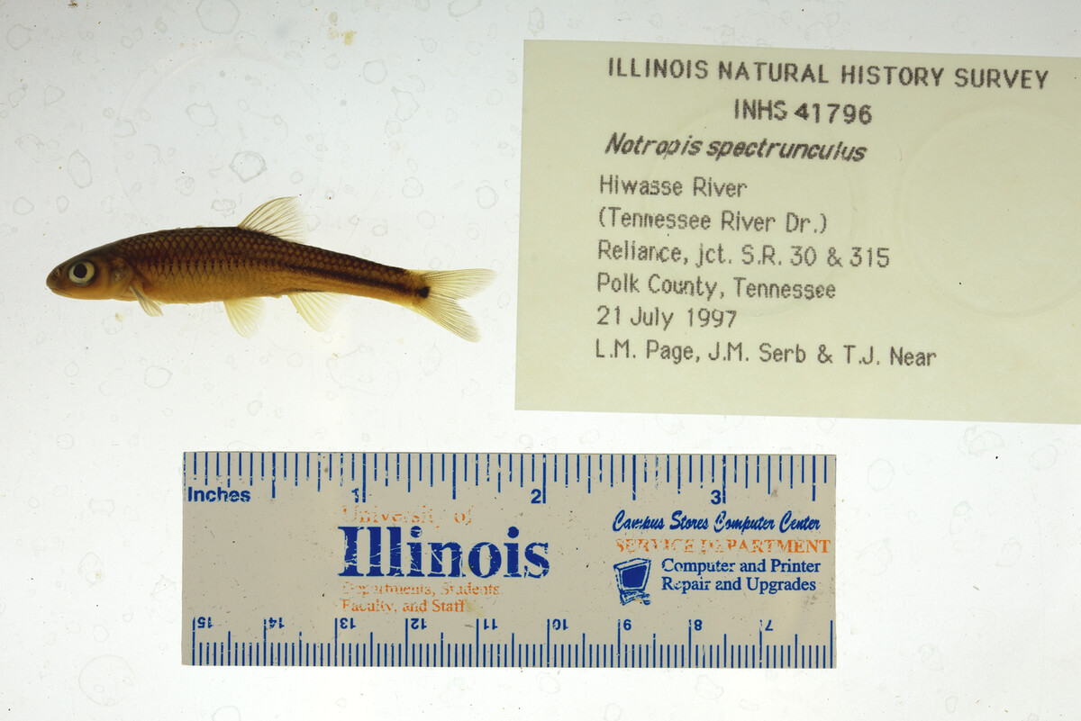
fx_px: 1802
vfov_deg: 22.6
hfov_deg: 33.4
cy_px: 360
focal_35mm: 60
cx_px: 540
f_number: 10
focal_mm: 60
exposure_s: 1/200
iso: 100
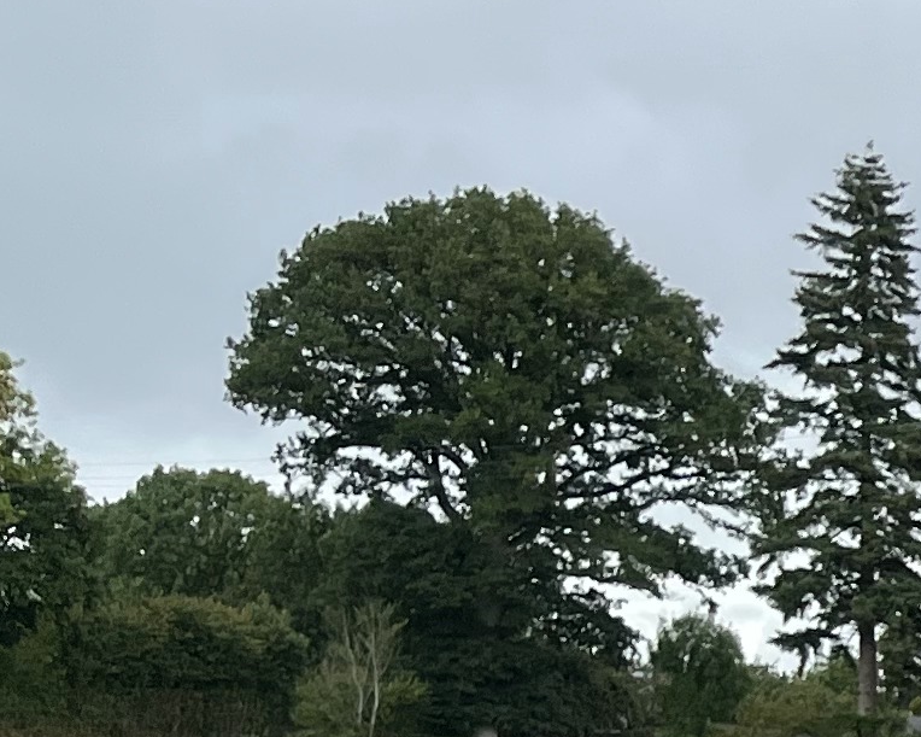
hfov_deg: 11.6
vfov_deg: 10.6
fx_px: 3652
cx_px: 2286
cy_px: 1426
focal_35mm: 134
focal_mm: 5.1
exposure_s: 1/1117
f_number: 1.6
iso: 50
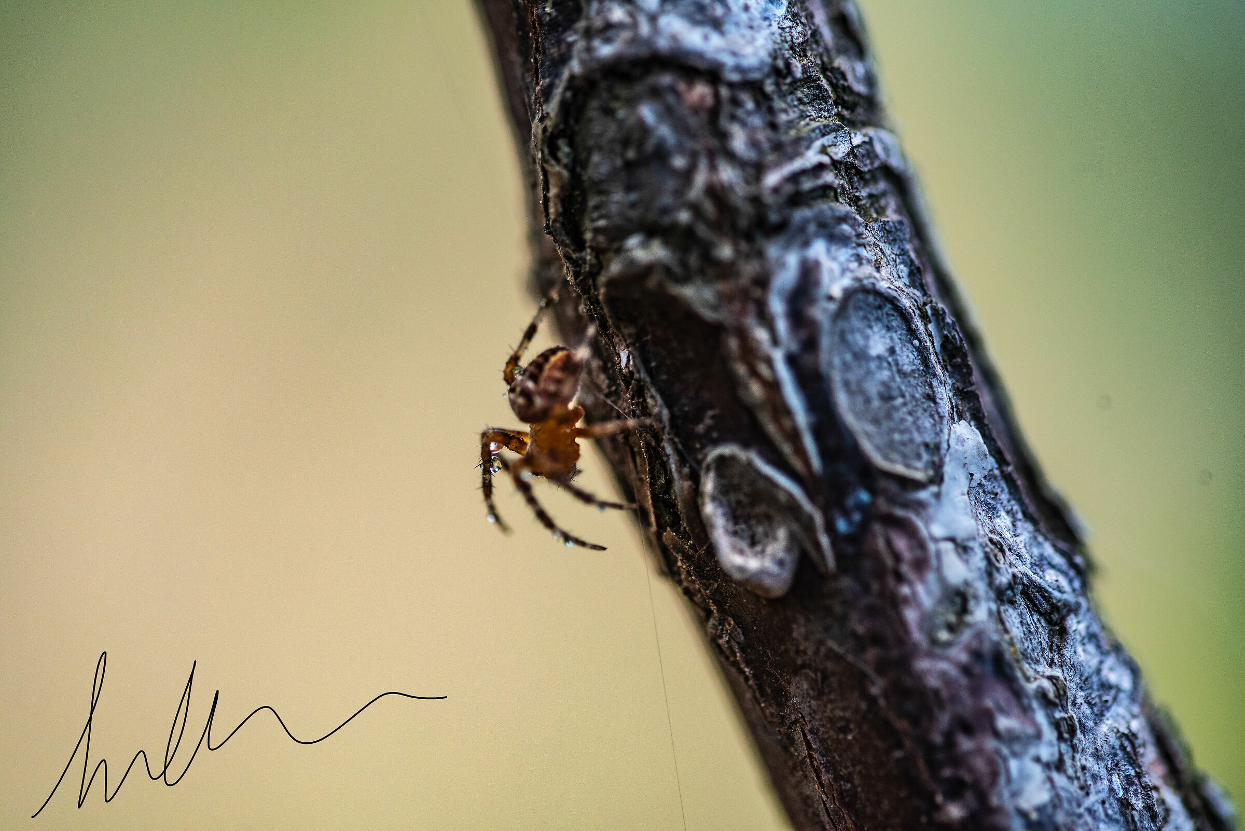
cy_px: 416
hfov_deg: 19.4
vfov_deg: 13.1
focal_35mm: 105
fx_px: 3632
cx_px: 622
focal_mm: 105
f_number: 5.6
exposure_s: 1/800
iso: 800
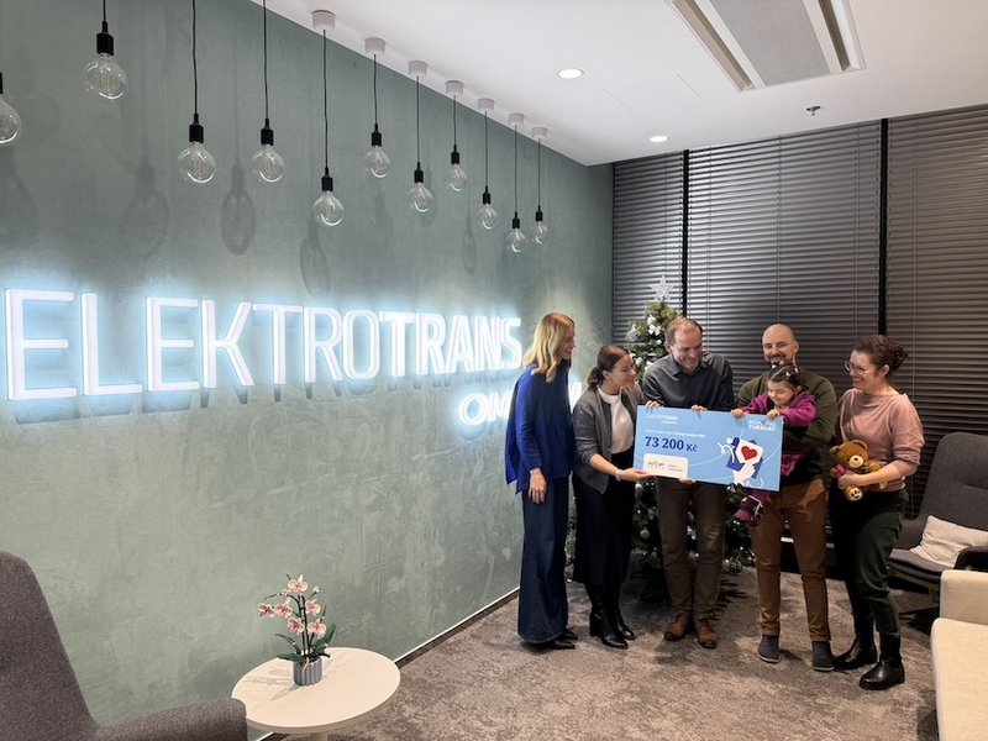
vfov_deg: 56.8
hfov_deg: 71.6
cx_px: 494
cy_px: 370
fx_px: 685
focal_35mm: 24
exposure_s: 1/100
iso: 125
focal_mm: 6.76
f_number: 1.78
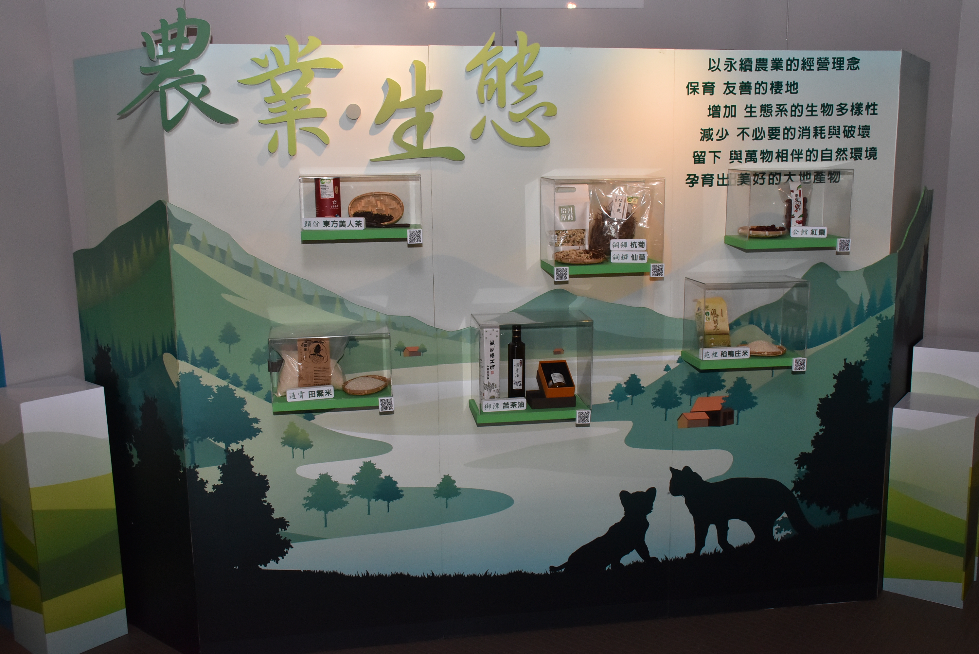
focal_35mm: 34
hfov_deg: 55.1
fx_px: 939
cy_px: 327
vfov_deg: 38.4
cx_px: 490
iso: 1000
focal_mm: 23
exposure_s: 1/60
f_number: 8
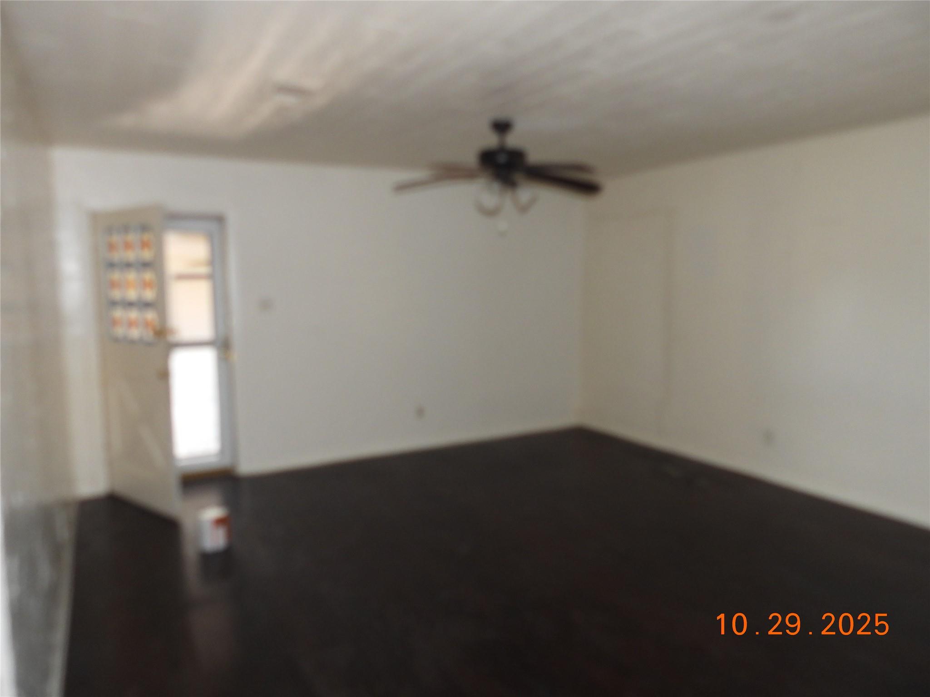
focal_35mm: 24
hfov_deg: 71.6
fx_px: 645
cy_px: 348
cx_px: 465
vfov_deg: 56.8
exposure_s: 1/30
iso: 200
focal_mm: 4.3
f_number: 2.8
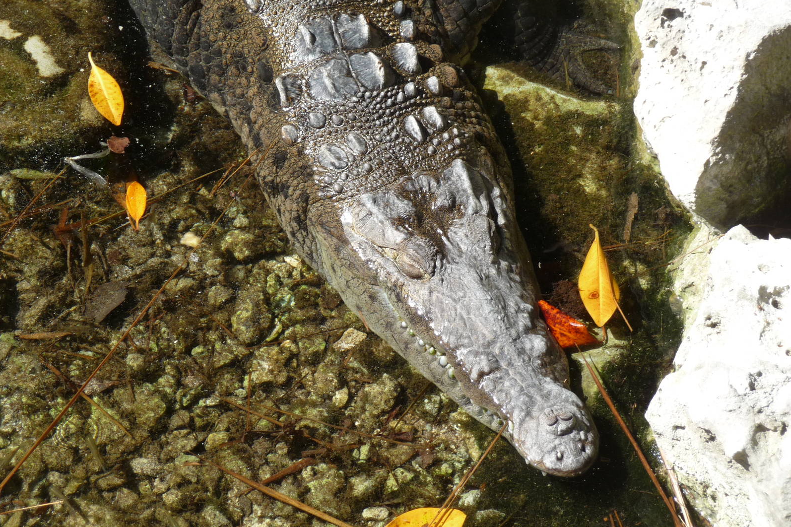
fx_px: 3624
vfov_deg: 8.3
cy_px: 260
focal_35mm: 165
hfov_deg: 12.5
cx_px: 395
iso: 100
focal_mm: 27.1
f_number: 4.8
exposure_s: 1/250
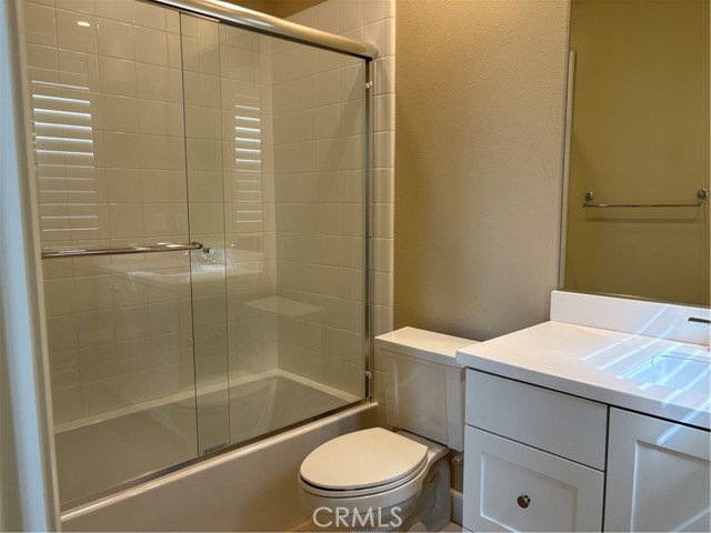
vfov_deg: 53.1
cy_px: 266
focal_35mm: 26
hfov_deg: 67.3
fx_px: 534
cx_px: 356
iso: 80
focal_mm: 5.96
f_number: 1.6
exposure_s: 1/120
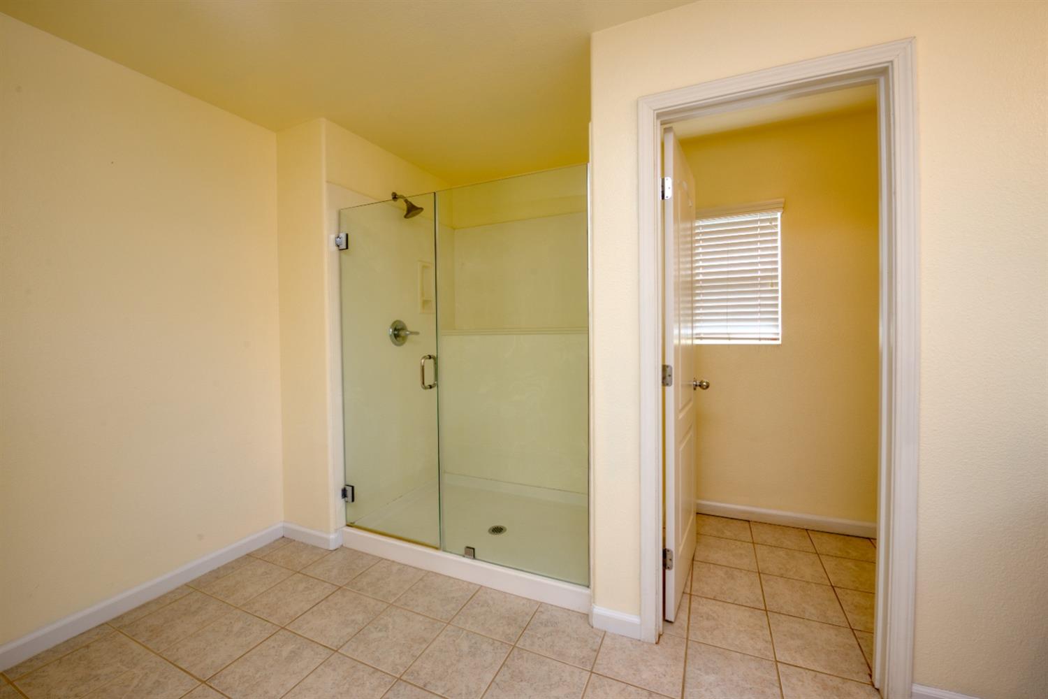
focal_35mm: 14
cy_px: 350
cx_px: 524
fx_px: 408
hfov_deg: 104.3
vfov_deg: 81.2
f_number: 10
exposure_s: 1/20
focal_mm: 14
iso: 400
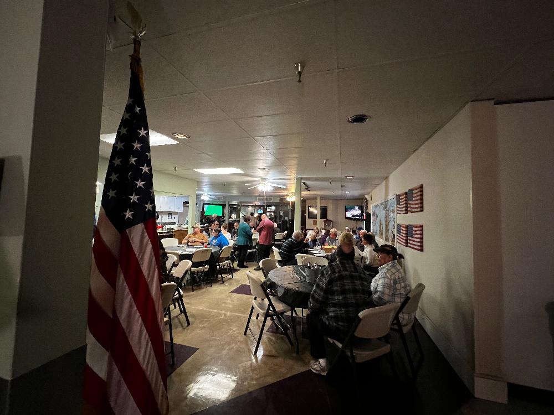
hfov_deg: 106.2
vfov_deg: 89.9
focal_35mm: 13
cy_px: 208
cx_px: 277
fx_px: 208
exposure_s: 1/40
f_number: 1.8
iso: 640
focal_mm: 1.57
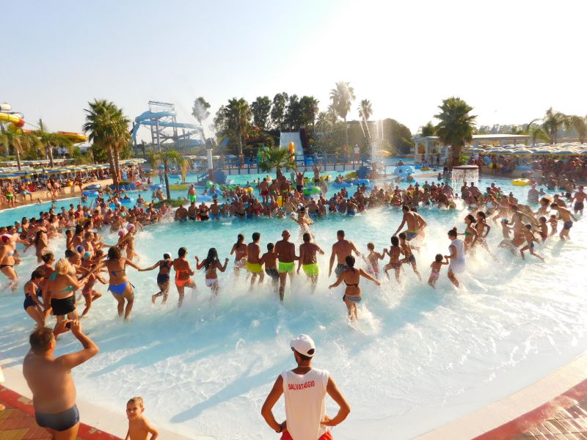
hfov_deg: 73.9
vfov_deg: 58.9
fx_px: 390
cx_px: 294
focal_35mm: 23
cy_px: 220
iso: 125
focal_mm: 4
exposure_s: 1/1250
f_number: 3
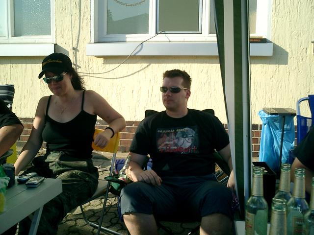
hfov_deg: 51.4
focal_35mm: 36
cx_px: 157
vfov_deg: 39.7
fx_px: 327
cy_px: 118
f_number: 3.2
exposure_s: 1/1000
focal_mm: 7.5
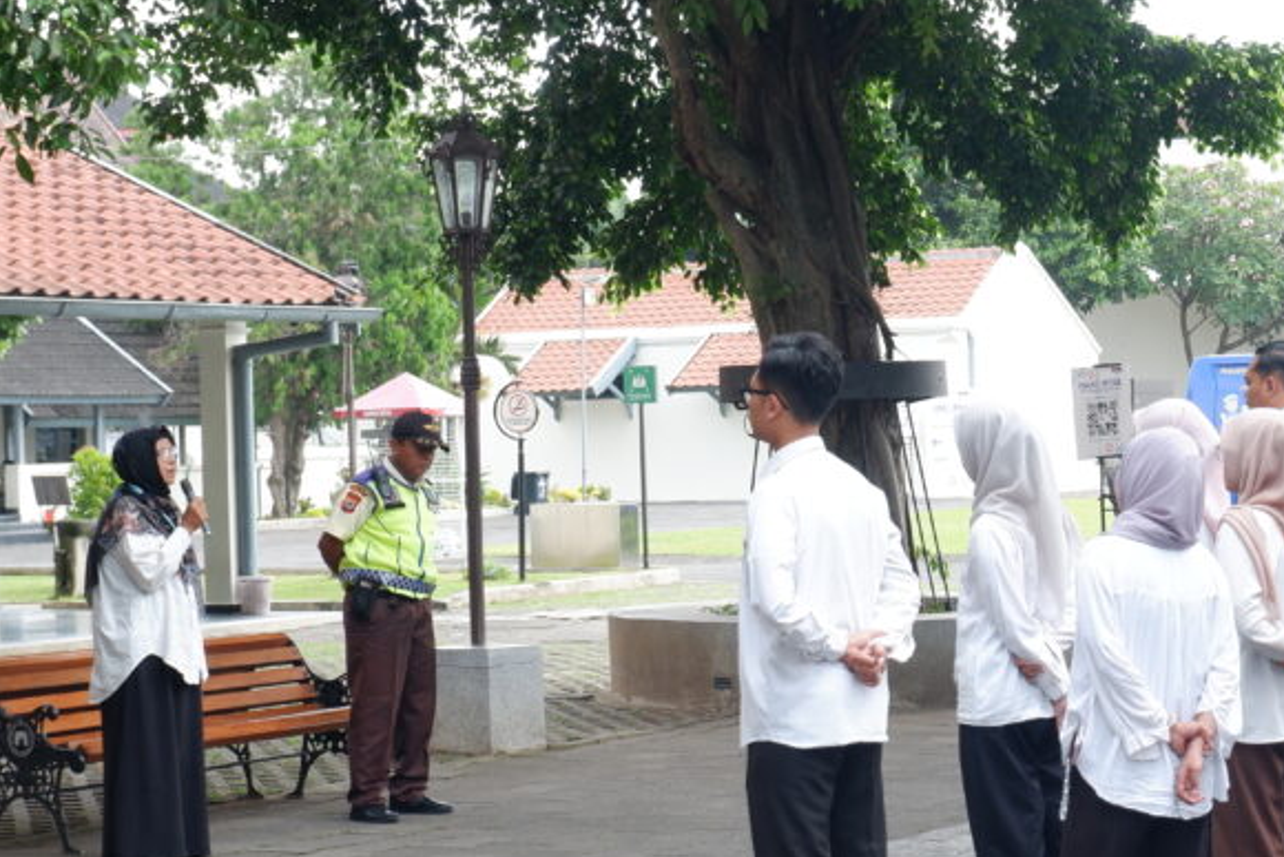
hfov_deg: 22.0
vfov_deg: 14.9
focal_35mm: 92
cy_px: 434
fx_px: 3282
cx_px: 932
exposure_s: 1/125
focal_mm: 33.3
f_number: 4.9
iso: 200
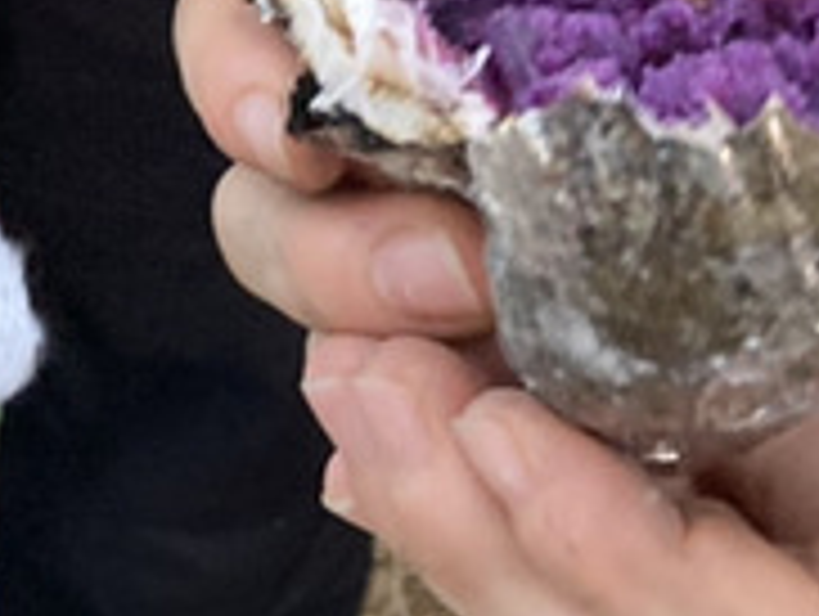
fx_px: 2914
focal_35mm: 123
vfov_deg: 11.6
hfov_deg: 15.3
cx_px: -207
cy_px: -261
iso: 1250
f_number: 1.8
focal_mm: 3.99
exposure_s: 1/15
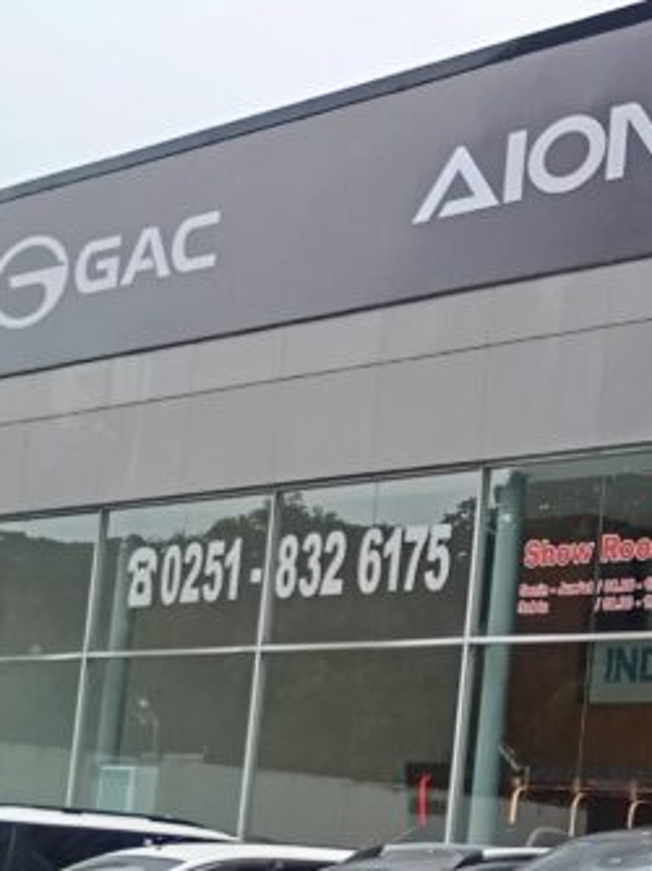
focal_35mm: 86
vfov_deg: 22.5
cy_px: 687
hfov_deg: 15.9
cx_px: 934
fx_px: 2163
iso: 156
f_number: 1.8
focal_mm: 4.27
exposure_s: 1/100
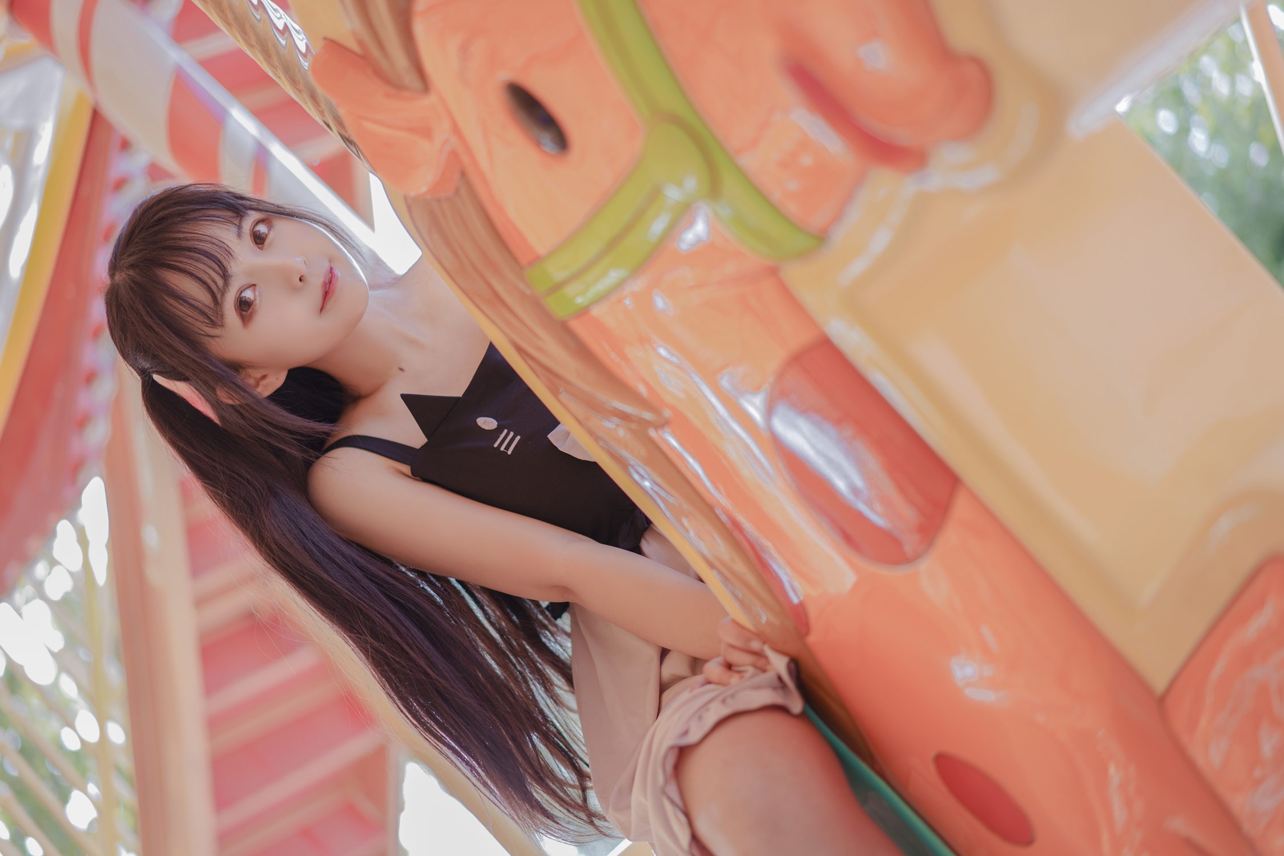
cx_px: 642
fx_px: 1962
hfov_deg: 36.2
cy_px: 428
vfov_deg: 24.6
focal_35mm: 55
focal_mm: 55
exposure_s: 1/200
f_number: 1.8
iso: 100
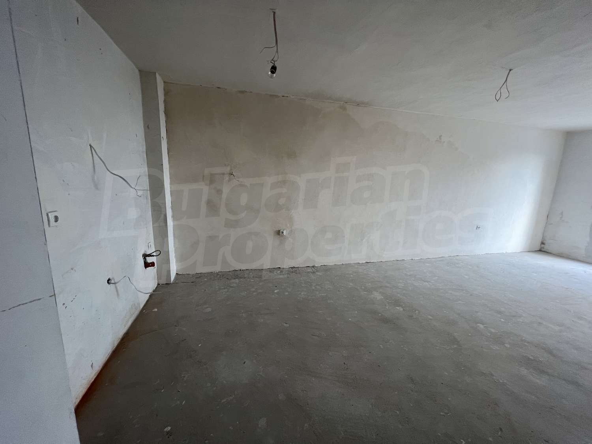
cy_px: 222
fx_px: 222
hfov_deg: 106.2
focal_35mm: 13
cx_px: 296
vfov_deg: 89.9
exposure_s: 1/100
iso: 125
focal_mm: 1.57
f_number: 1.8
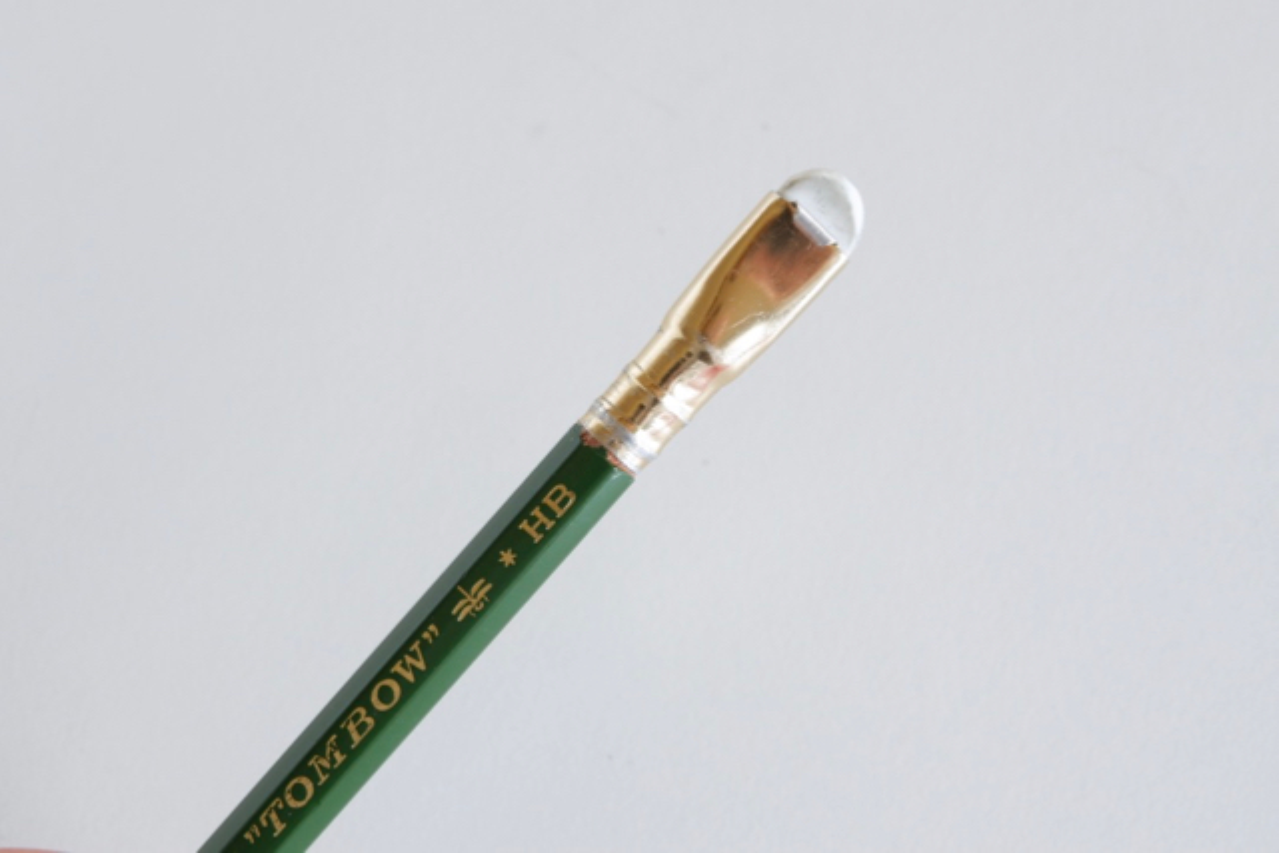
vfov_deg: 22.6
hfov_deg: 33.4
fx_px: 2132
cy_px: 426
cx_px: 640
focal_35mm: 60
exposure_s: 1/30
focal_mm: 40.2
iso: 1000
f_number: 9
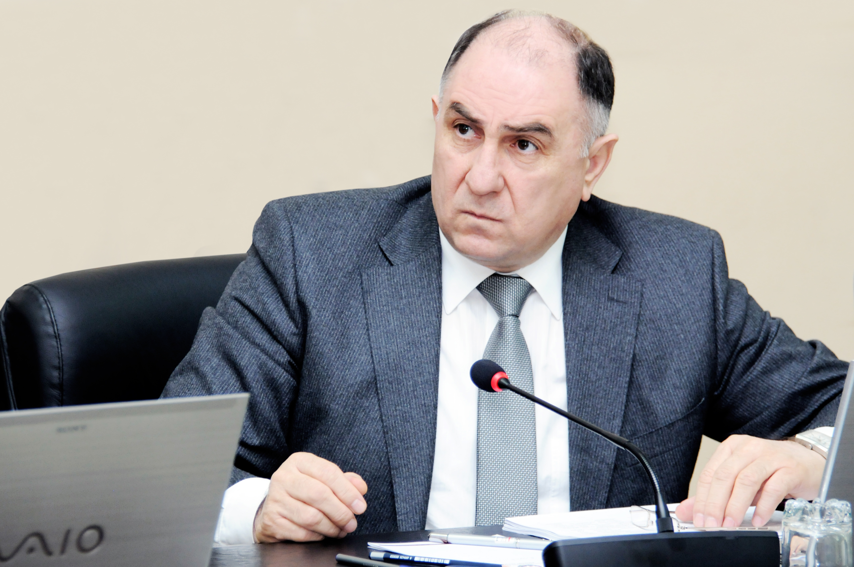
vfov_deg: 7.3
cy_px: 284
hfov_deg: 11.0
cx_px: 427
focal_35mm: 188
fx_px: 4442
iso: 800
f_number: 5.6
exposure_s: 1/60
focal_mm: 125
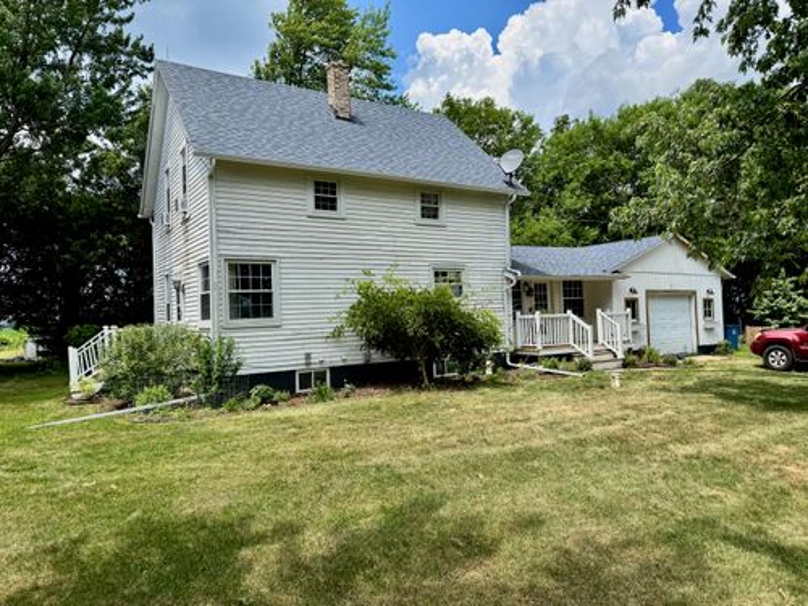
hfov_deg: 71.6
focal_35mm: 24
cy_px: 303
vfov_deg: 56.8
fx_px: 560
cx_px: 404
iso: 80
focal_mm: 6.76
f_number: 1.78
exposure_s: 1/1980
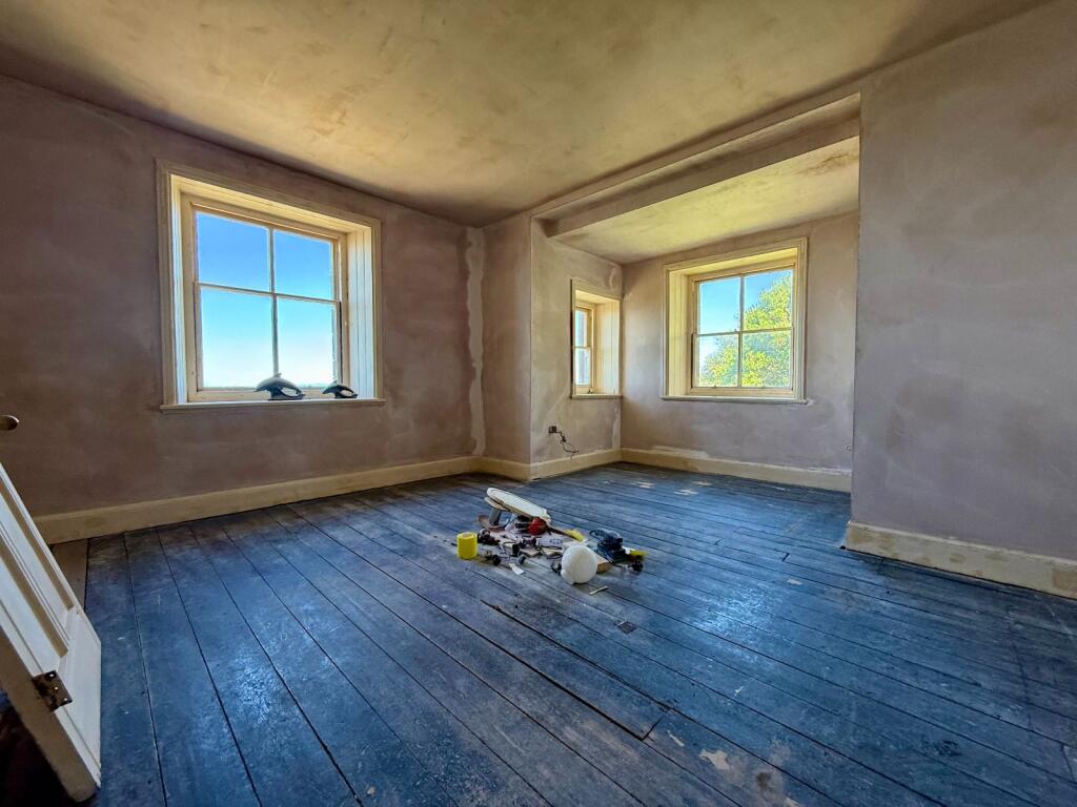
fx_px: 436
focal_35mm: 14
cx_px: 538
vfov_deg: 85.7
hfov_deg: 102.1
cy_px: 404
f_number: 2.2
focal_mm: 2.22
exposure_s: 1/99
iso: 125
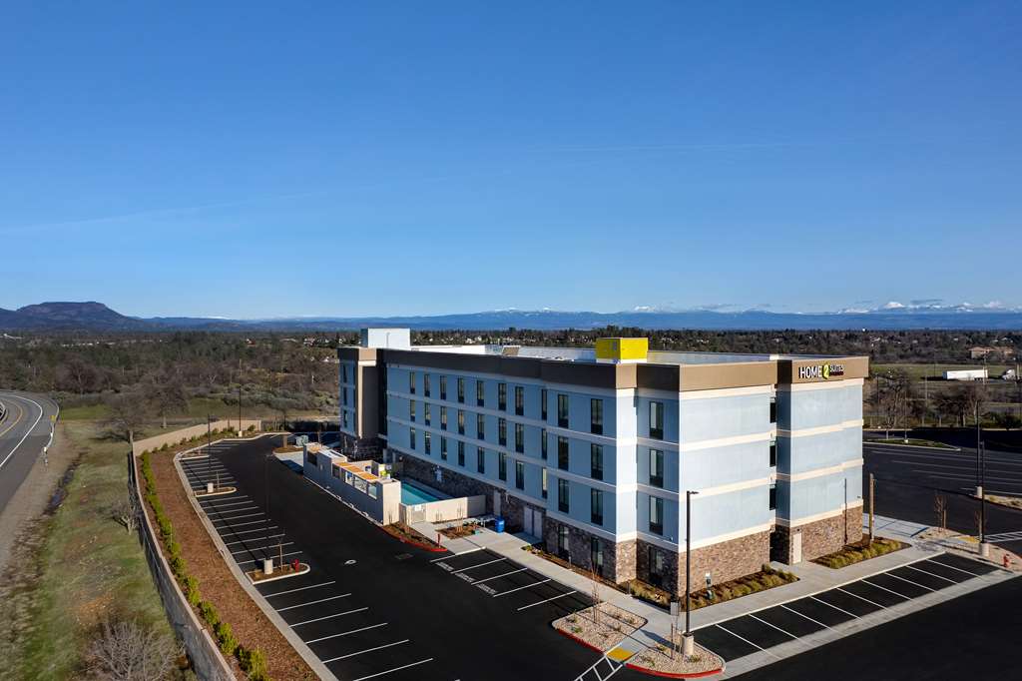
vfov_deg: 57.2
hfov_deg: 78.6
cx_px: 511
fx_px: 624
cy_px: 340
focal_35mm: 22
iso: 110
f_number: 2.8
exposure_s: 1/5000
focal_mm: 8.4
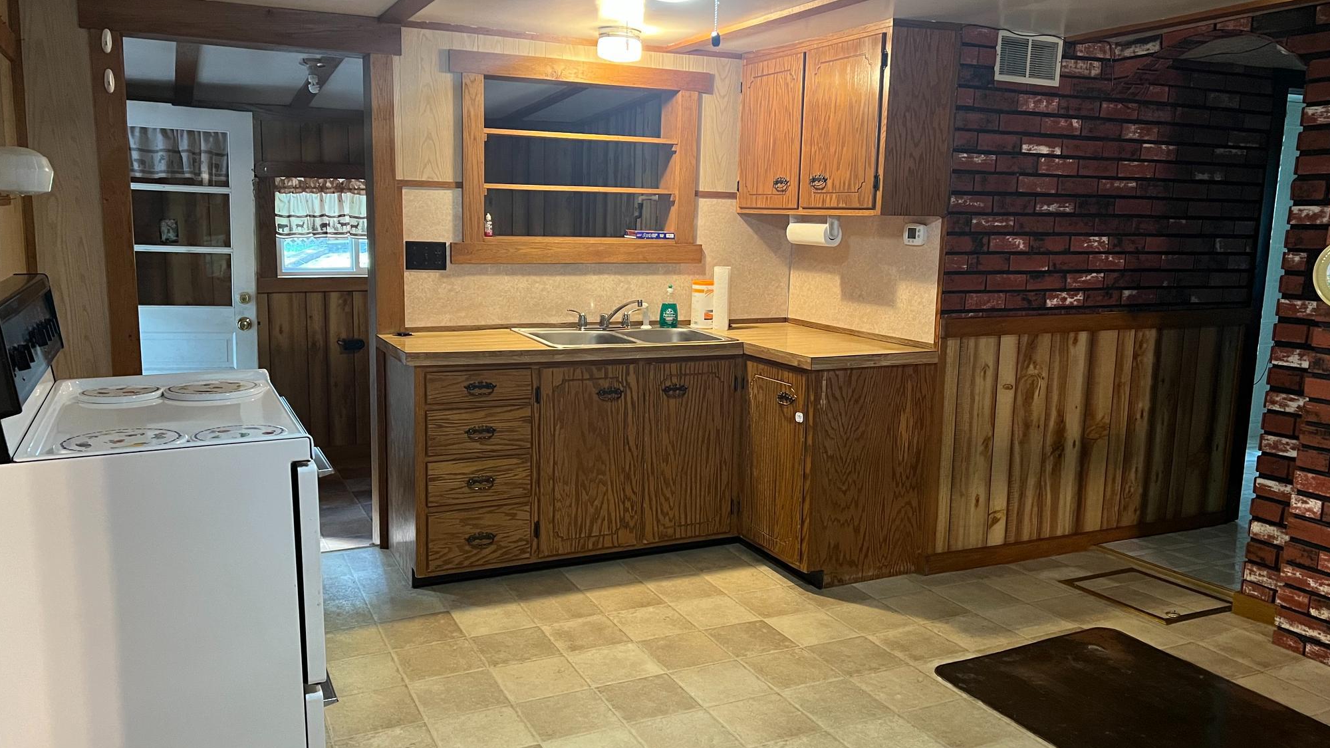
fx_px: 1023
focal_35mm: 29
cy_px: 383
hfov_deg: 66.1
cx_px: 667
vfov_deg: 40.2
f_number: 1.5
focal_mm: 5.7
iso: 500
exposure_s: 1/40
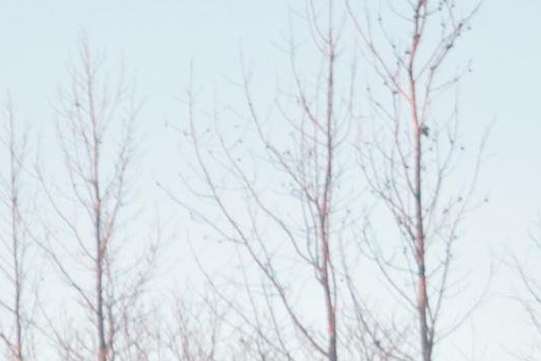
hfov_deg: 8.2
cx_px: -872
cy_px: 863
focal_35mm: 227
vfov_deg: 5.8
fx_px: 3411
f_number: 5.6
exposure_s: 1/250
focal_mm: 26
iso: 800
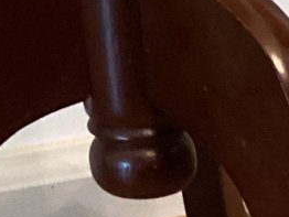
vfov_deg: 7.7
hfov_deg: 10.8
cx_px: 382
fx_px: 1496
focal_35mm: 179
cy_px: 530
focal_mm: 3.3
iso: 800
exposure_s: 1/24
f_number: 2.4
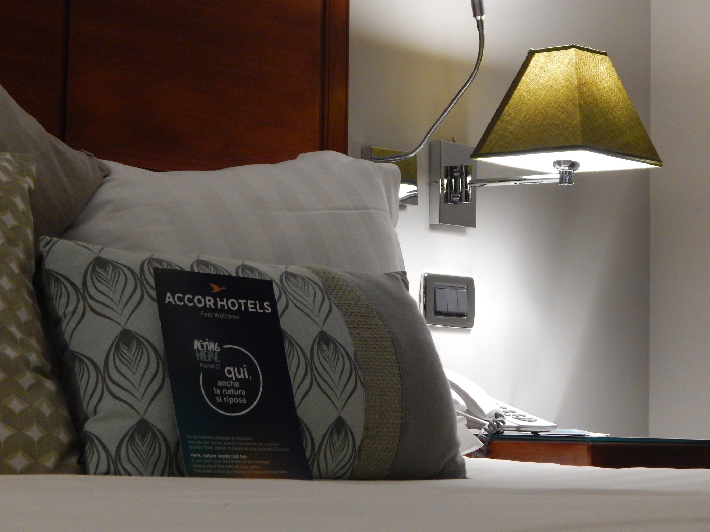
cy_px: 266
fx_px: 1743
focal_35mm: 85
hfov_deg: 23.0
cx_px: 355
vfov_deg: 17.4
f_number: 4.3
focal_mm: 15.3
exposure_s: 1/25
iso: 800
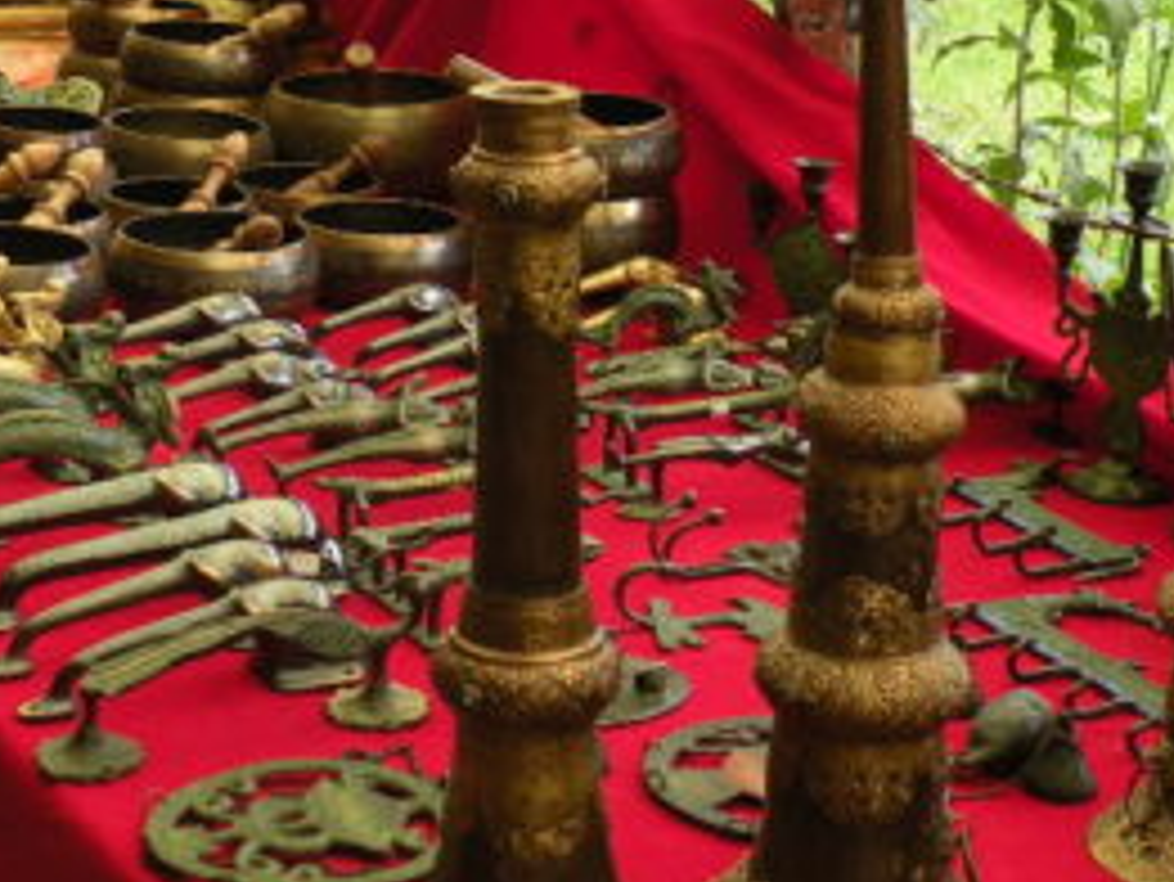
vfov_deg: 15.5
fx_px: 3189
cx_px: 506
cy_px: 83
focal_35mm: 94
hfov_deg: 20.8
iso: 64
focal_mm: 7.4
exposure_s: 1/77.7
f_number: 3.2
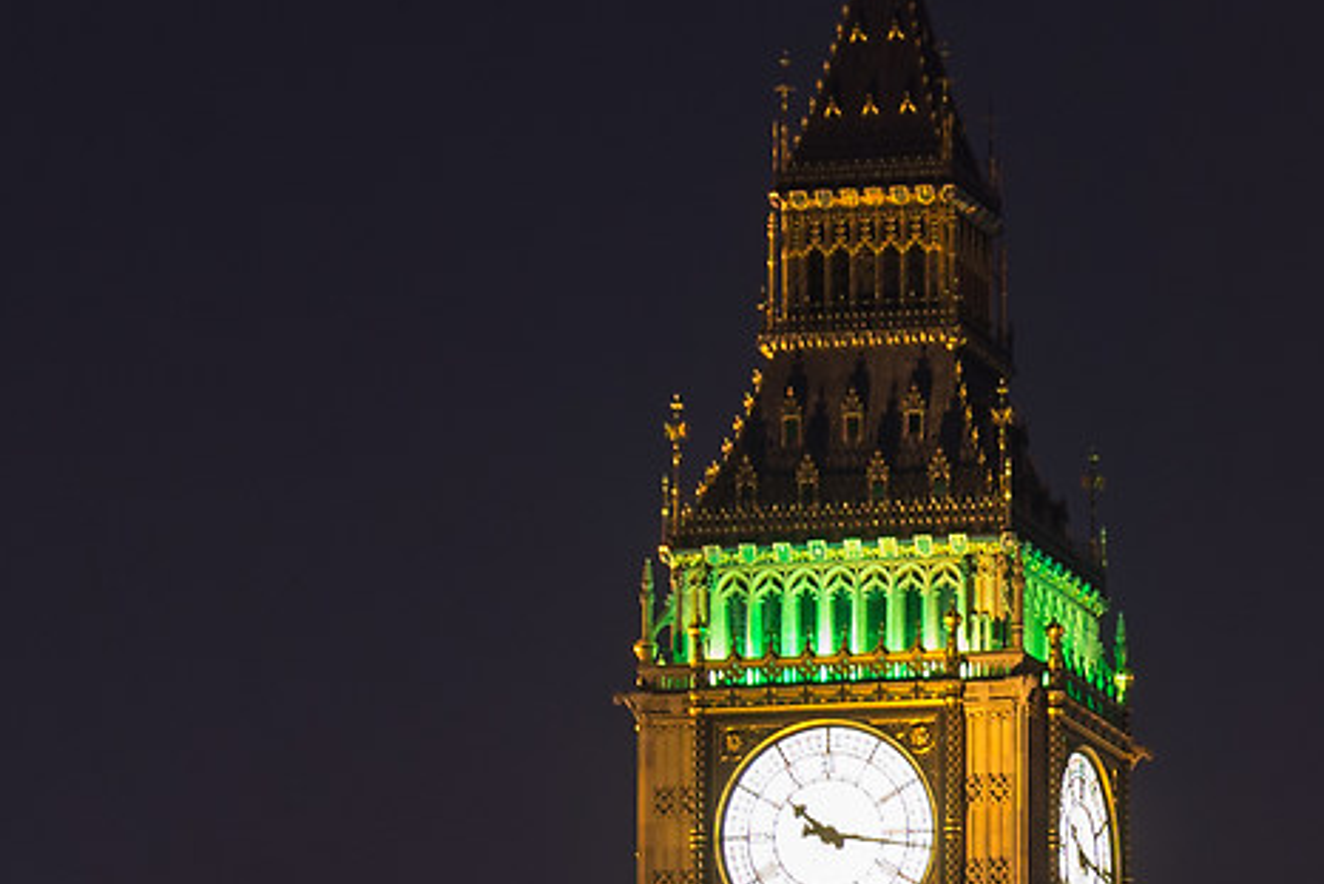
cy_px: 1504
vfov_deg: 5.1
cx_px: 2375
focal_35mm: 268
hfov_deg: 7.5
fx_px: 9859
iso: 100
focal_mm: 52
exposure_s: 10
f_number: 8
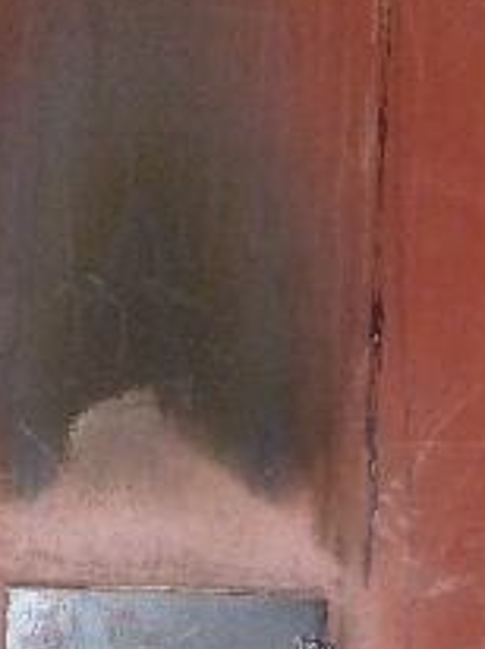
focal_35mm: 109
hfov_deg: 13.5
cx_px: 151
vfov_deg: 17.7
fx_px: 2040
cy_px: 636
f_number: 2.8
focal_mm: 5
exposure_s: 1/30
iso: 320
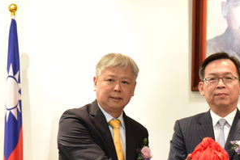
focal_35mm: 166
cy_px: 111
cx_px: 228
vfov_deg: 8.3
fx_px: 1108
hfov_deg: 12.3
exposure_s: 1/60
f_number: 5
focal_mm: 82
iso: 2000
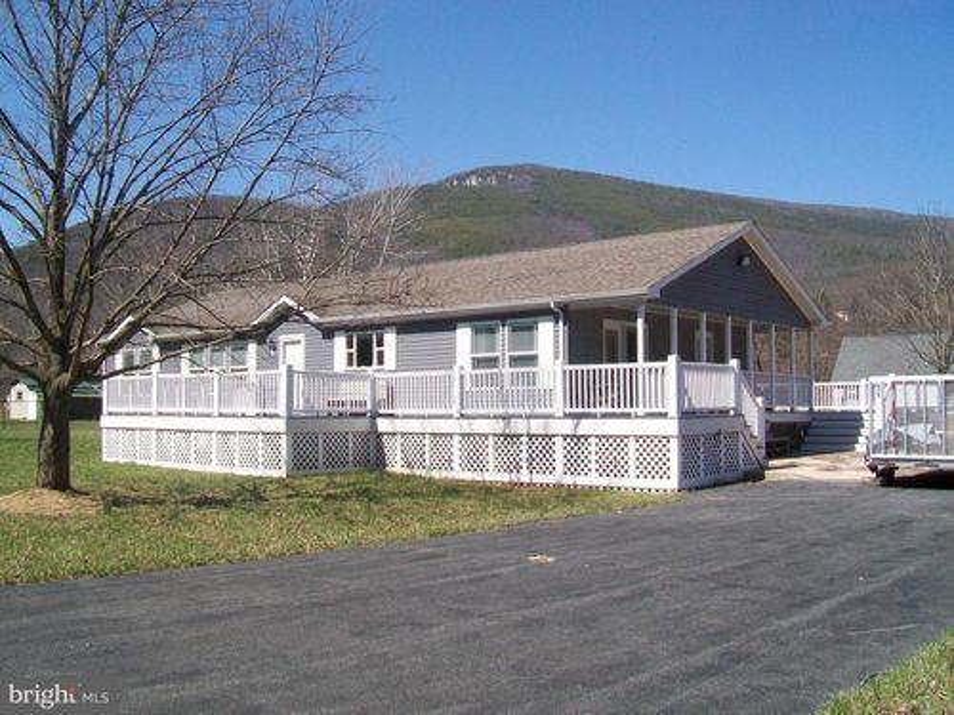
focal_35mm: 34
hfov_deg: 54.0
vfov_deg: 41.8
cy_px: 358
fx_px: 937
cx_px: 477
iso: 64
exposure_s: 1/400
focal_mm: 6.1
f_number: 4.9
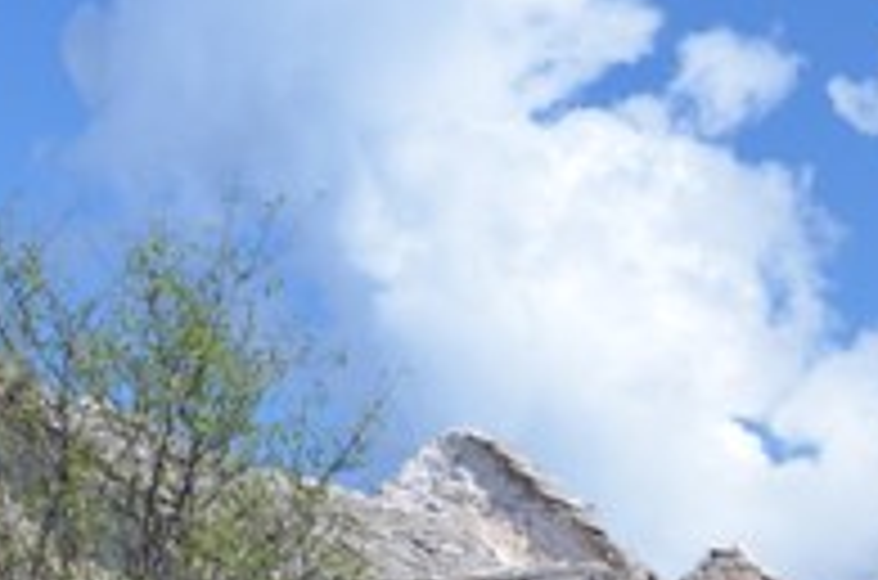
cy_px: 751
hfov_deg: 8.8
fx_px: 5693
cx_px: 365
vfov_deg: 5.8
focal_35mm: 234
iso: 180
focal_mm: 38
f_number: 8
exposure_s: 1/250
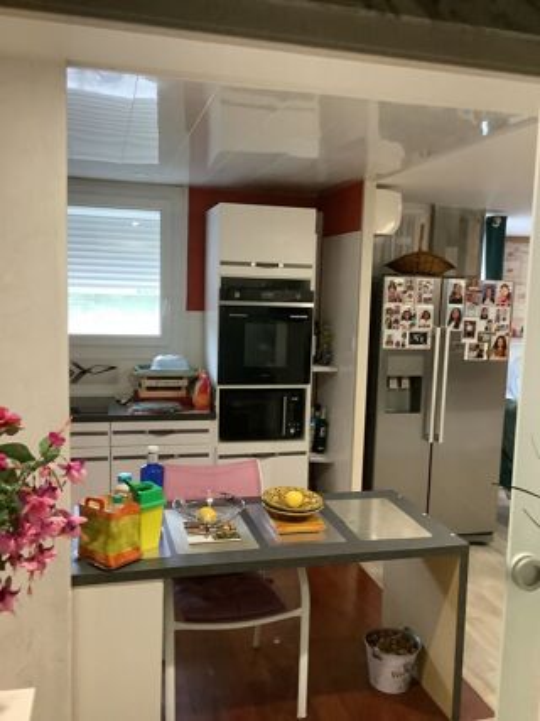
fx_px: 645
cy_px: 360
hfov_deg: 45.4
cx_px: 270
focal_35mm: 31
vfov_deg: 58.4
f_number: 2.4
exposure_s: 1/30
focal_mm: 3.3
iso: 400
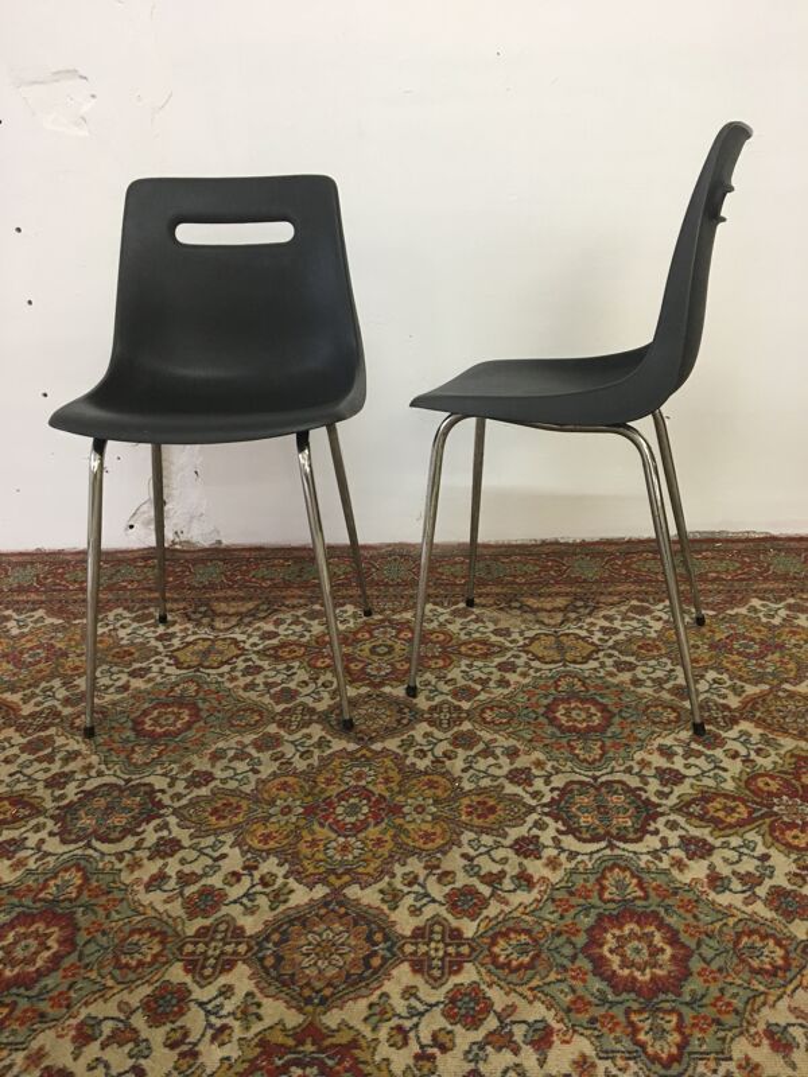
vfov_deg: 61.7
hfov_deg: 48.2
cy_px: 538
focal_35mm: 29
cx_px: 404
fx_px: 903
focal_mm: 4.15
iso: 160
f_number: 2.2
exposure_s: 1/33
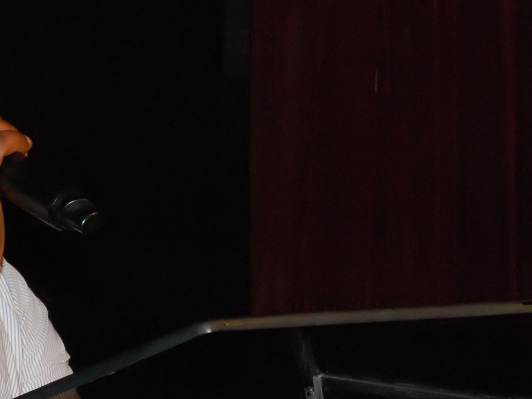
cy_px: 152
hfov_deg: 10.3
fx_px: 2922
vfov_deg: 7.8
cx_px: -31
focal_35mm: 190
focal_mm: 55
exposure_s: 1/250
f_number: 18
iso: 1600
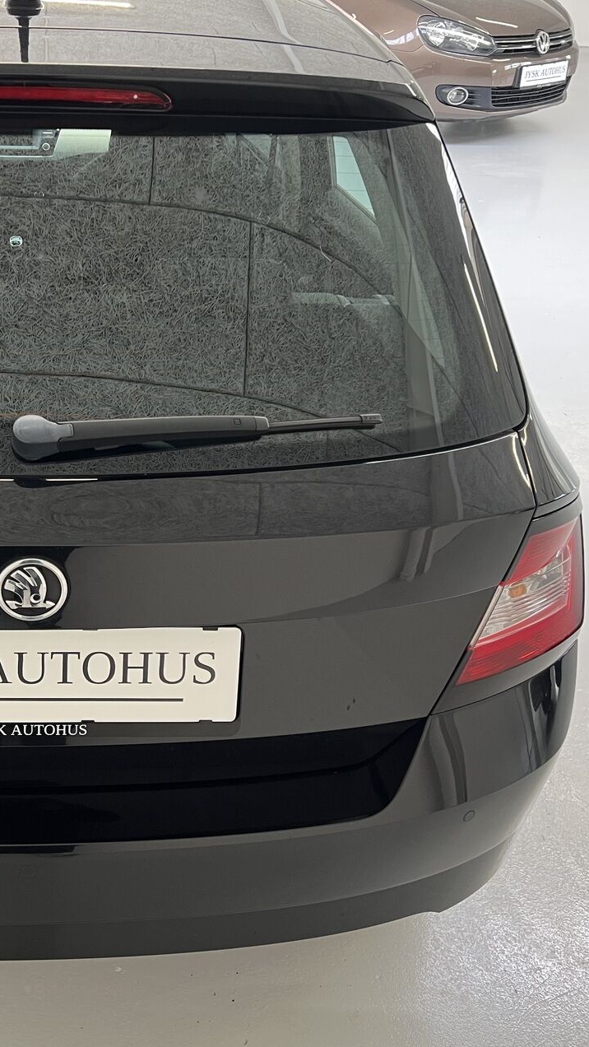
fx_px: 1055
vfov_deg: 52.8
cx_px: 42
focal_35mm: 38
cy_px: 526
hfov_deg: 29.7
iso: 80
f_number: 1.5
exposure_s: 1/50
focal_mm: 5.7
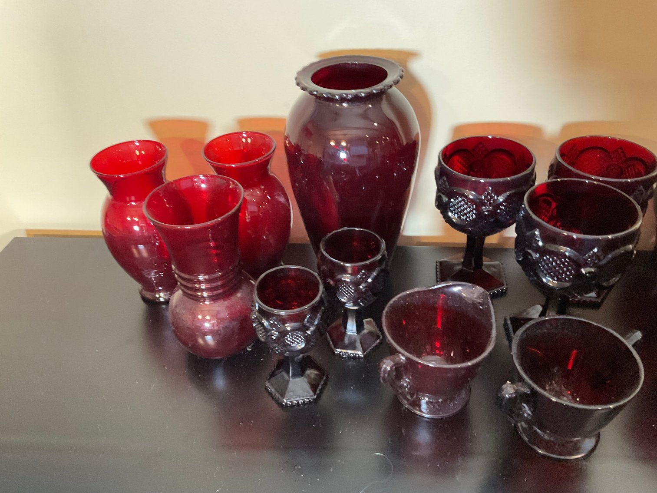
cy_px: 246
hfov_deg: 61.7
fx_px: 550
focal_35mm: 29
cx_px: 328
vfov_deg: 48.2
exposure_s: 1/40
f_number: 1.8
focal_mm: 3
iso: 250
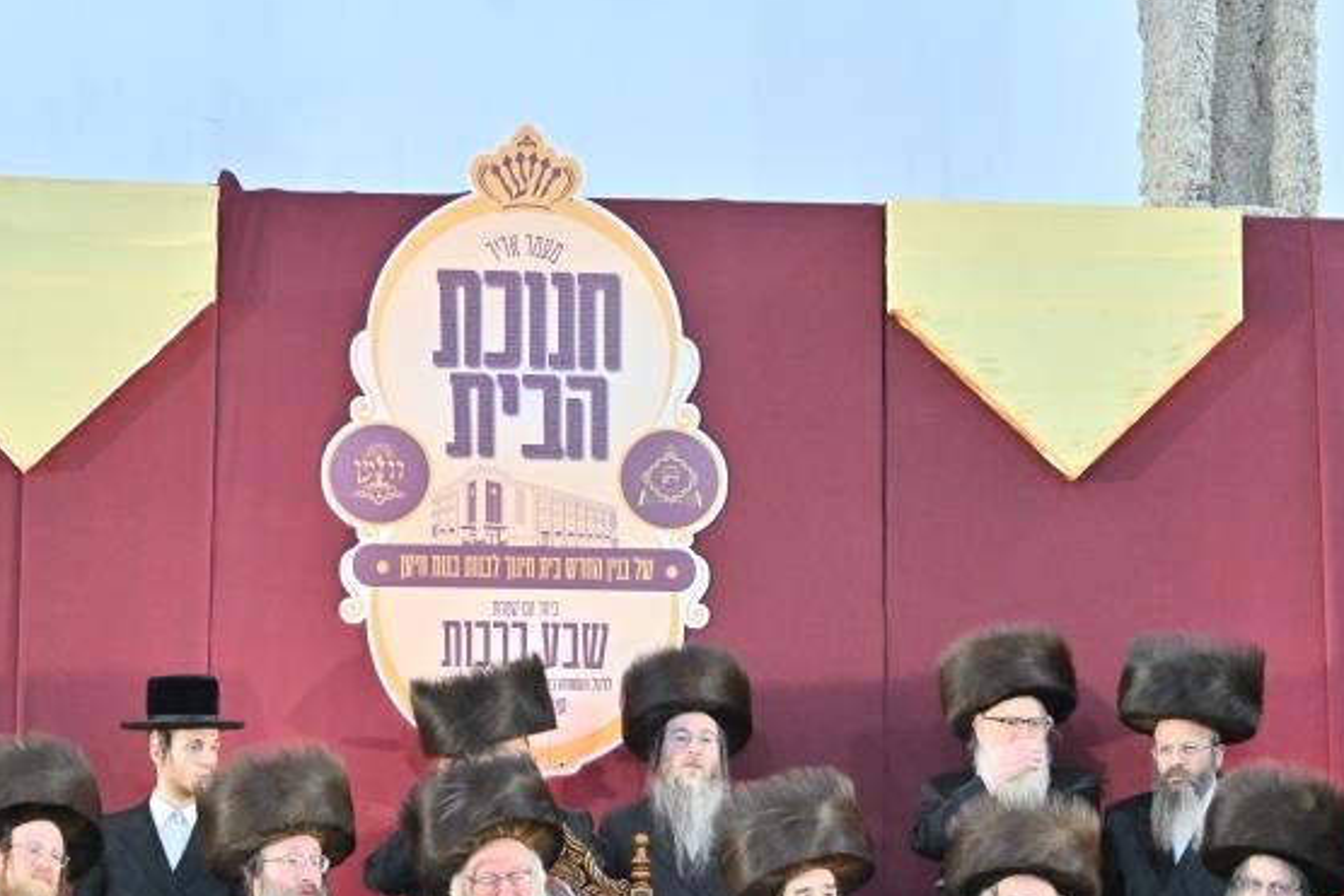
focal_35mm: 129
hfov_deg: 15.9
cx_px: 670
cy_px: 690
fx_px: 4817
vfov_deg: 10.6
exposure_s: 1/160
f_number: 2.8
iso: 2000
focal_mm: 70
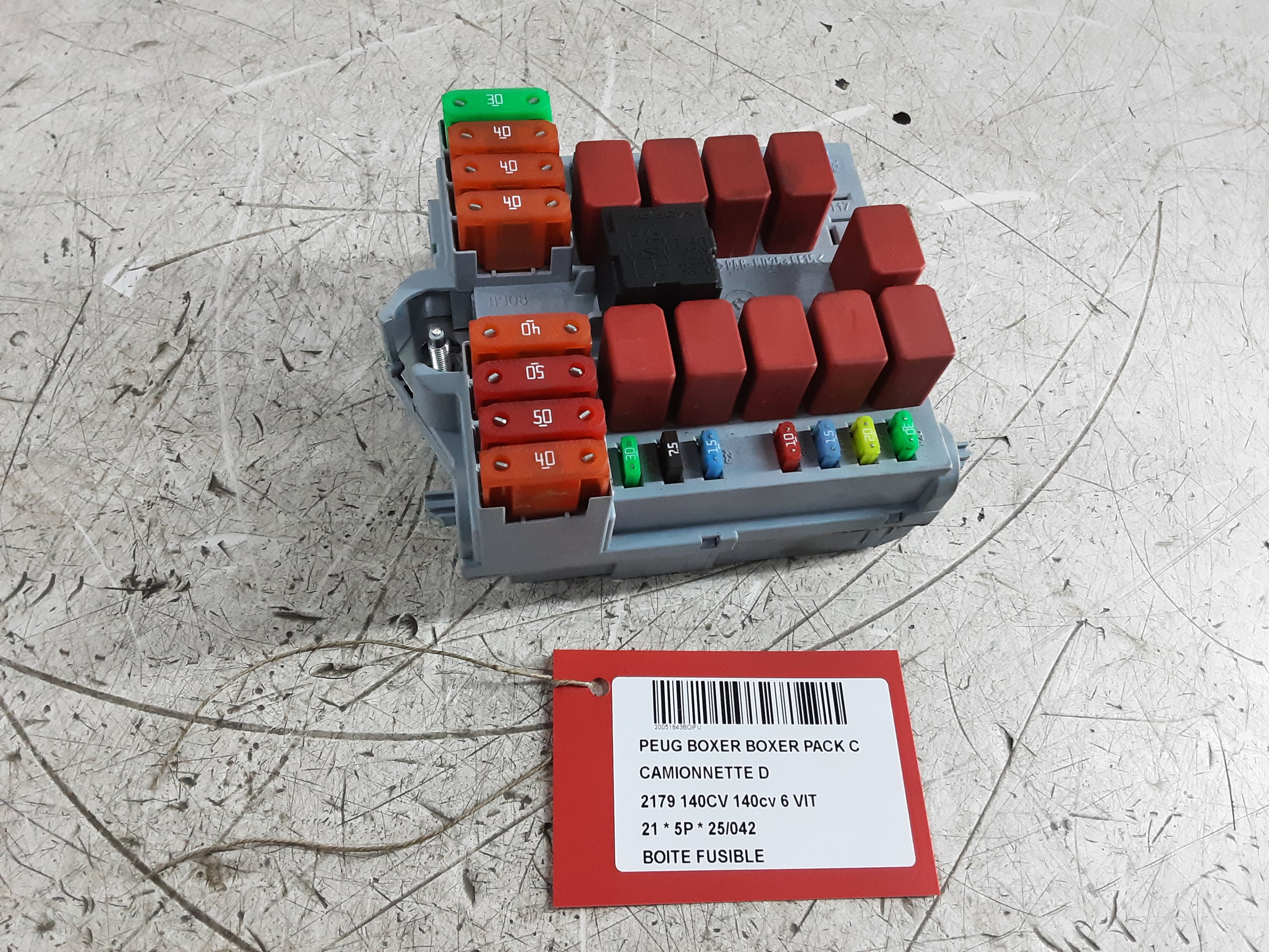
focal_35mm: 27
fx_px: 990
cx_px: 634
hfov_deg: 65.3
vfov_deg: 51.4
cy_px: 476
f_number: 1.9
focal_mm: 2.91
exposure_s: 1/50
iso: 200
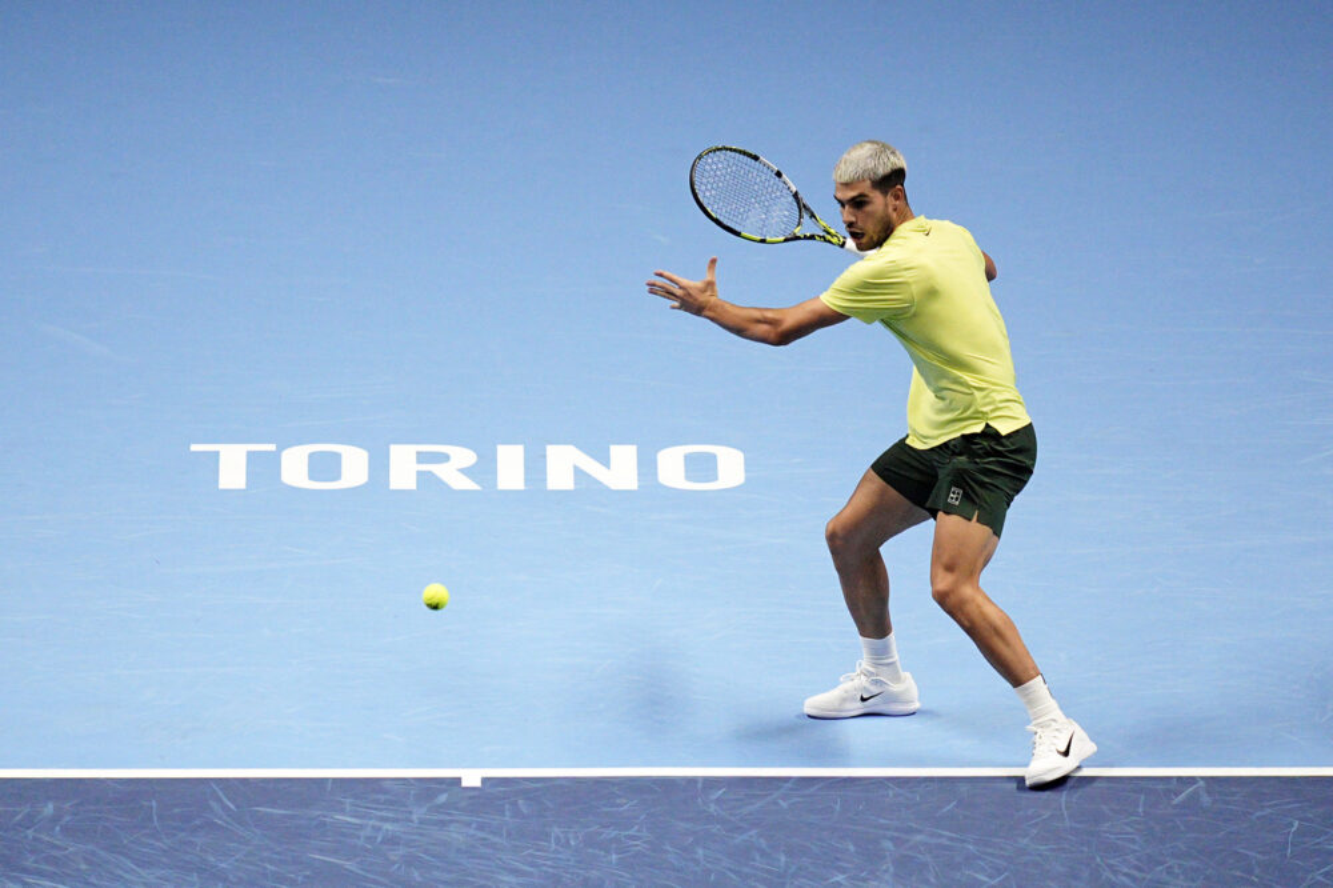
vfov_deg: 3.4
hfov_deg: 5.2
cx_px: 666
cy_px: 444
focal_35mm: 400
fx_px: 14805
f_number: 2.8
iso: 5000
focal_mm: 400
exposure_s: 1/2000
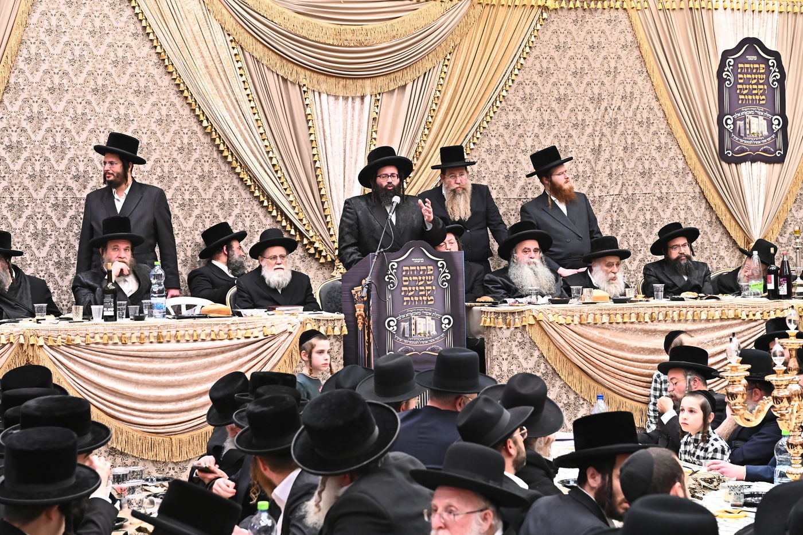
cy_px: 268
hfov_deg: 28.9
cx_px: 402
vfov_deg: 19.4
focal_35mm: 70
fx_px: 1561
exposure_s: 1/160
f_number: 6.3
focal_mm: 70
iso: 3200
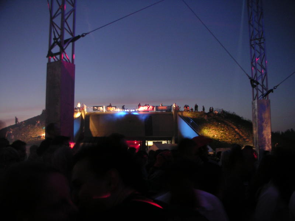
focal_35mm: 37
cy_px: 110
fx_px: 315
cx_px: 148
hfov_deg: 50.1
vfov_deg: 38.7
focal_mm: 5.7
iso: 100
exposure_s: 1/2
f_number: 2.8
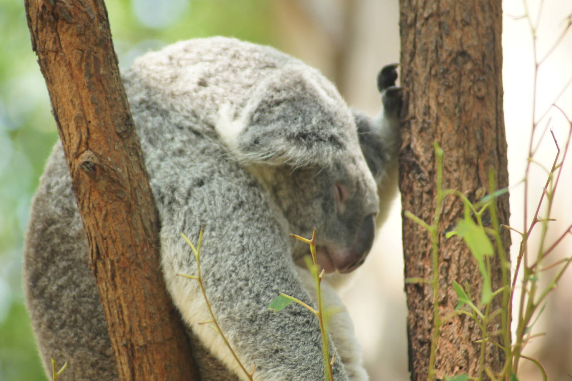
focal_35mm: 450
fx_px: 7146
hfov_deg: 4.6
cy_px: 190
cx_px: 286
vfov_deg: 3.1
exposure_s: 1/50
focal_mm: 300
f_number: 5.6
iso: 400
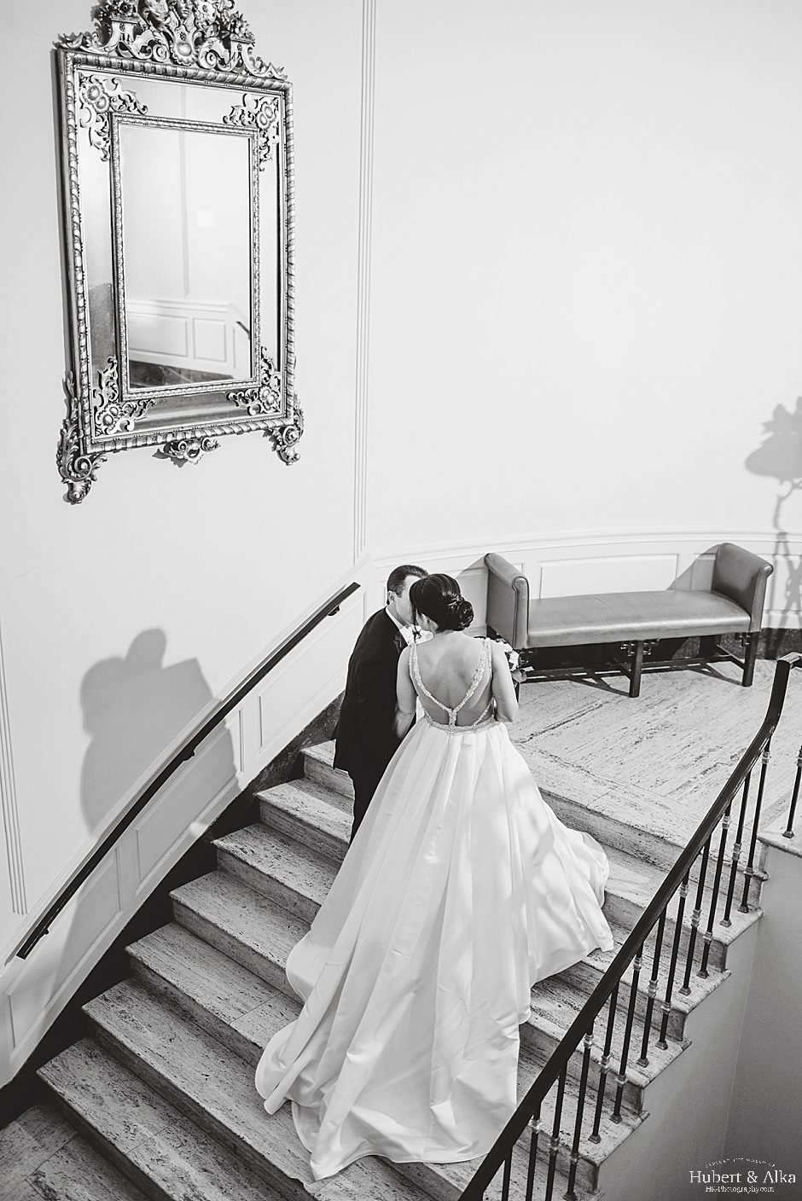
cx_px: 401
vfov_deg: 54.4
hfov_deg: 37.9
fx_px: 1168
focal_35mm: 35
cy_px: 600
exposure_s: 1/80
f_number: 1.8
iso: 250
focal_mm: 35
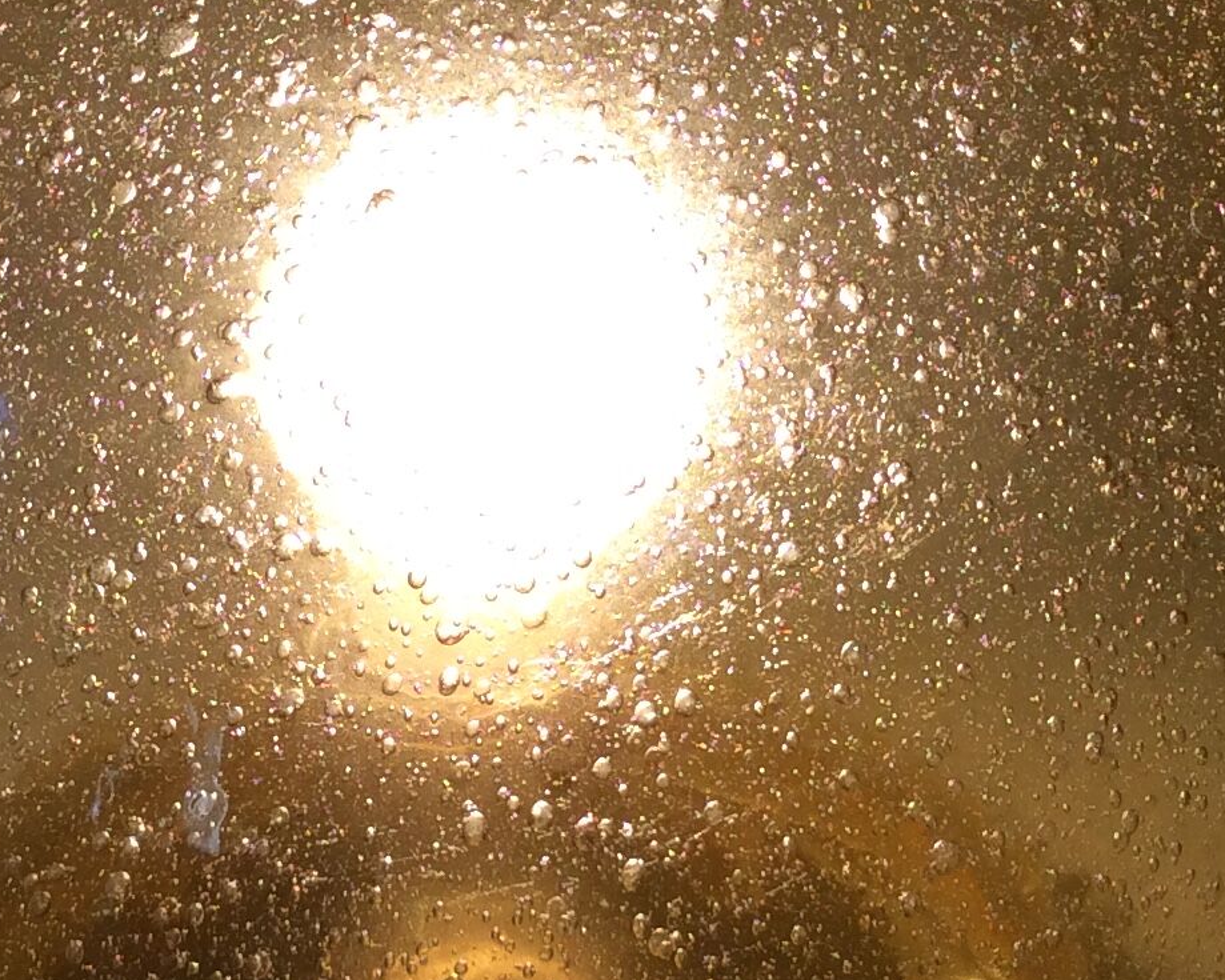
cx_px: 363
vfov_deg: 17.4
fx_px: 3190
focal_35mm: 88
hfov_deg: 21.6
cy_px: 688
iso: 32
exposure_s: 1/248
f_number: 2.4
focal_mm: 3.3
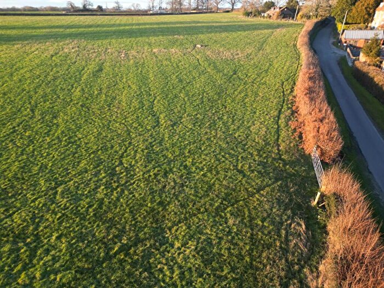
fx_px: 266
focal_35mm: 24
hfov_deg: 71.6
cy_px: 144
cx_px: 192
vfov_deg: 56.8
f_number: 1.7
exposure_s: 1/250
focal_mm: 6.72
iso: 100
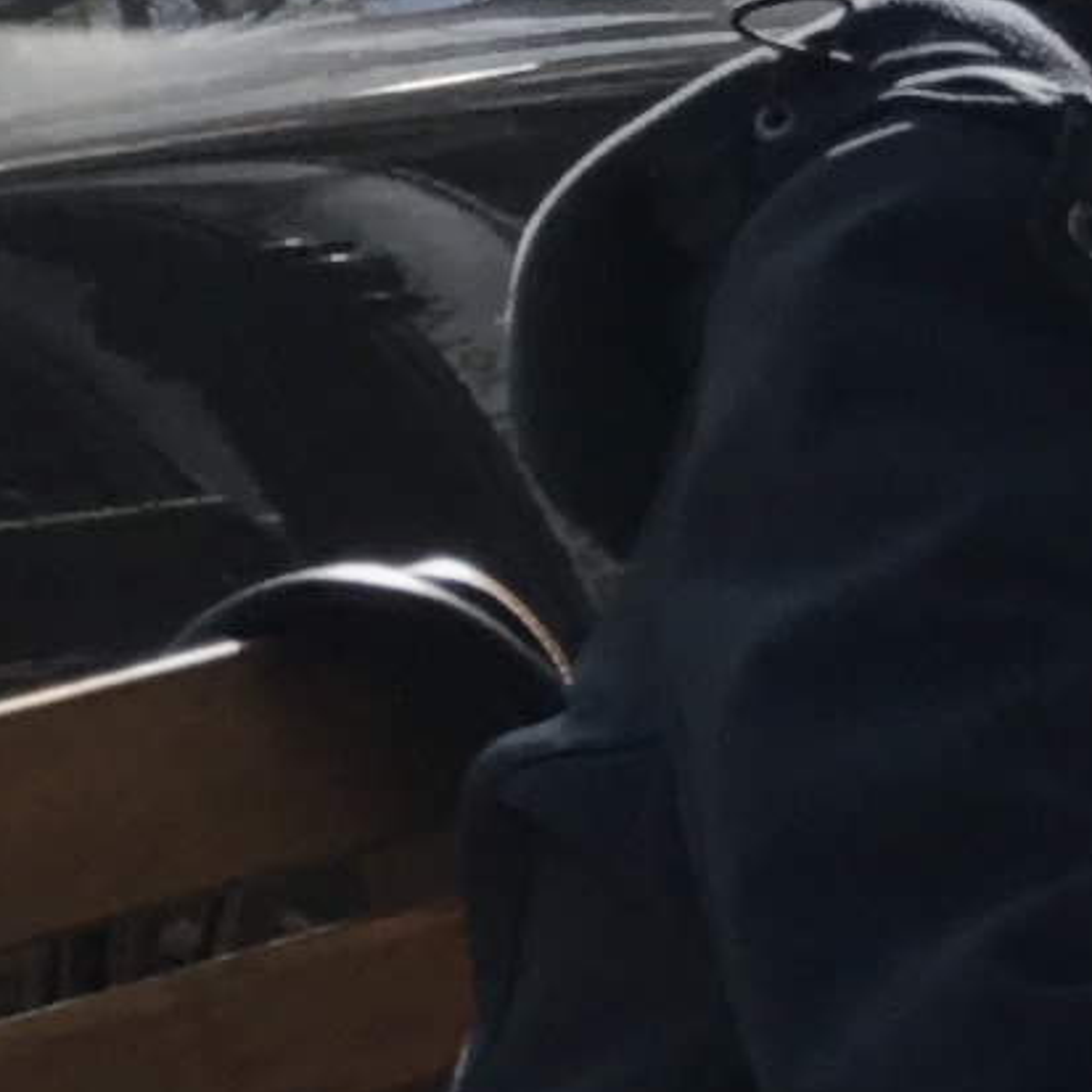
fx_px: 17560
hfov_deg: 3.4
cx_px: 4601
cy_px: -542
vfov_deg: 3.5
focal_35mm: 492
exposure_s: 1/441
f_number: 2.8
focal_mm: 6.6
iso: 20
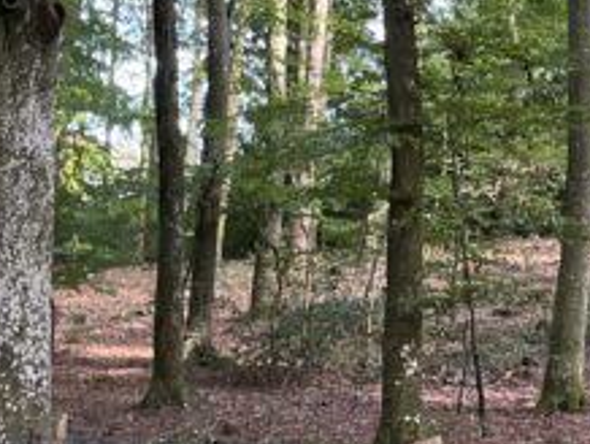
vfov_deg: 11.6
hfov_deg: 16.1
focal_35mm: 122
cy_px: -225
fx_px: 2082
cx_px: 346
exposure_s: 1/121
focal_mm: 5.1
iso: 100
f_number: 1.6
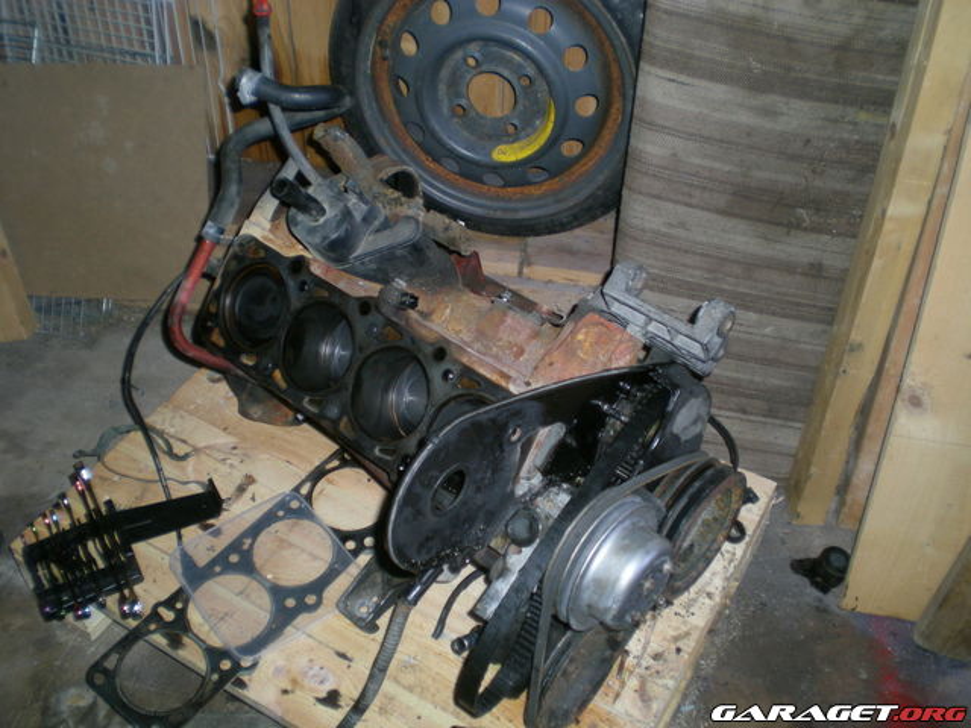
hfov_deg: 49.0
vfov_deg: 37.7
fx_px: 1066
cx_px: 486
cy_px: 364
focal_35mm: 38
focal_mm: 6.3
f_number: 3.1
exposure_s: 1/60
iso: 100
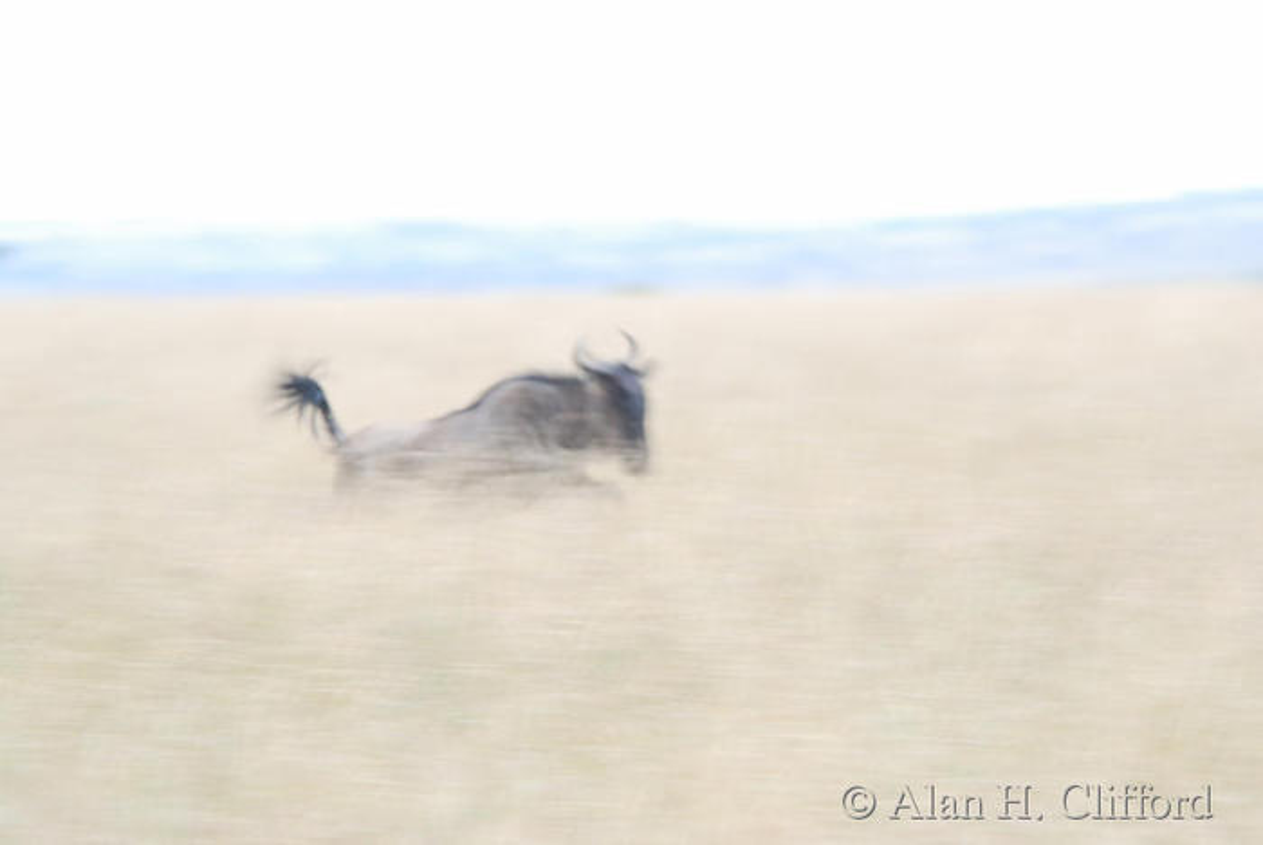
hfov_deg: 5.7
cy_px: 422
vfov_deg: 3.8
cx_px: 632
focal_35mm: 360
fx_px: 12640
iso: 160
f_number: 5.3
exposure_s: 1/30
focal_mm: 240
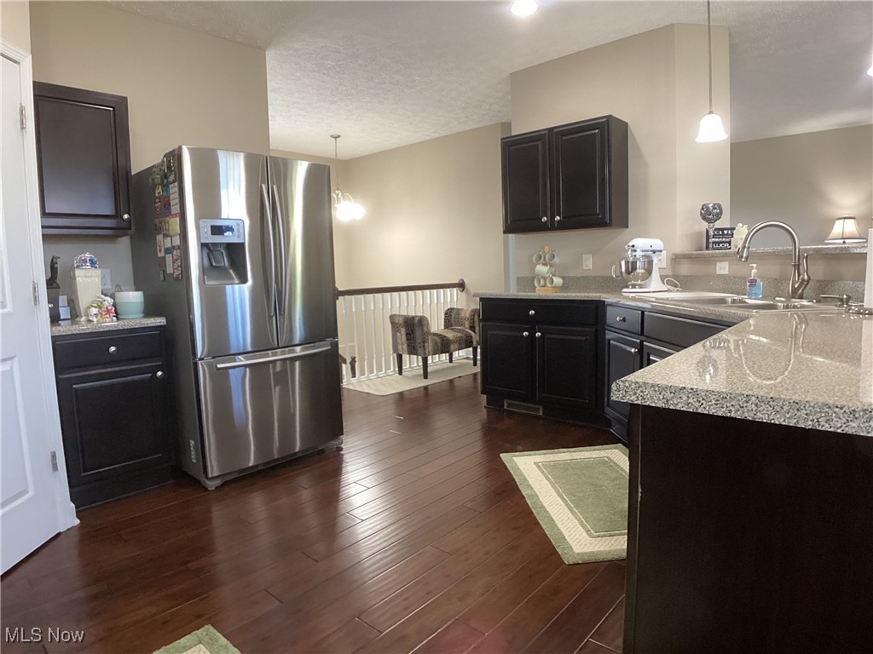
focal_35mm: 31
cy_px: 327
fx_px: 782
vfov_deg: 45.4
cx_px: 436
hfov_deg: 58.4
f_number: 2.4
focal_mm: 3.3
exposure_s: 1/60
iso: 250
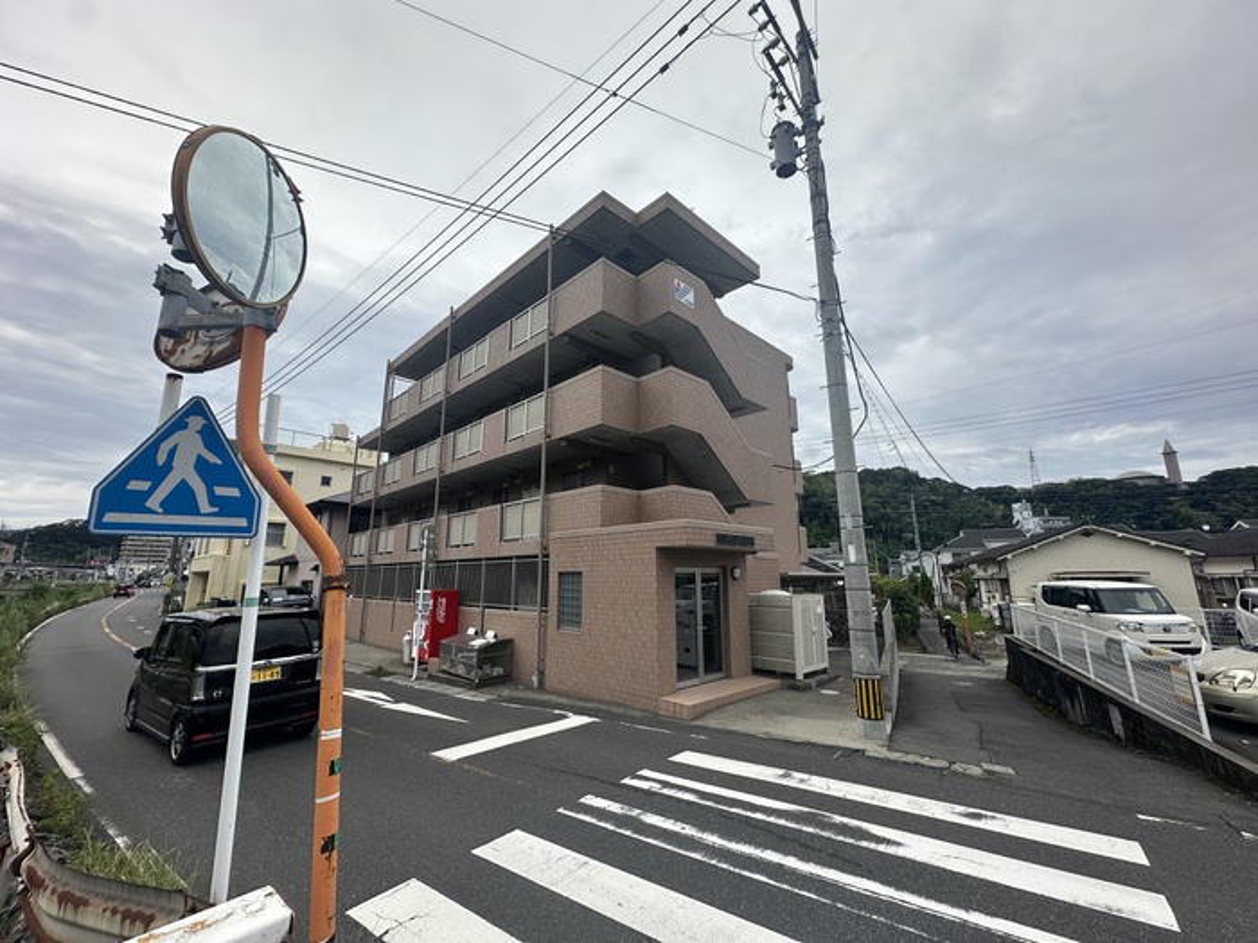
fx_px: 509
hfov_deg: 102.1
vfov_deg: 85.7
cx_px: 629
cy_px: 472
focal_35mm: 14
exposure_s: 1/855
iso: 40
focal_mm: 2.22
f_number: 2.2
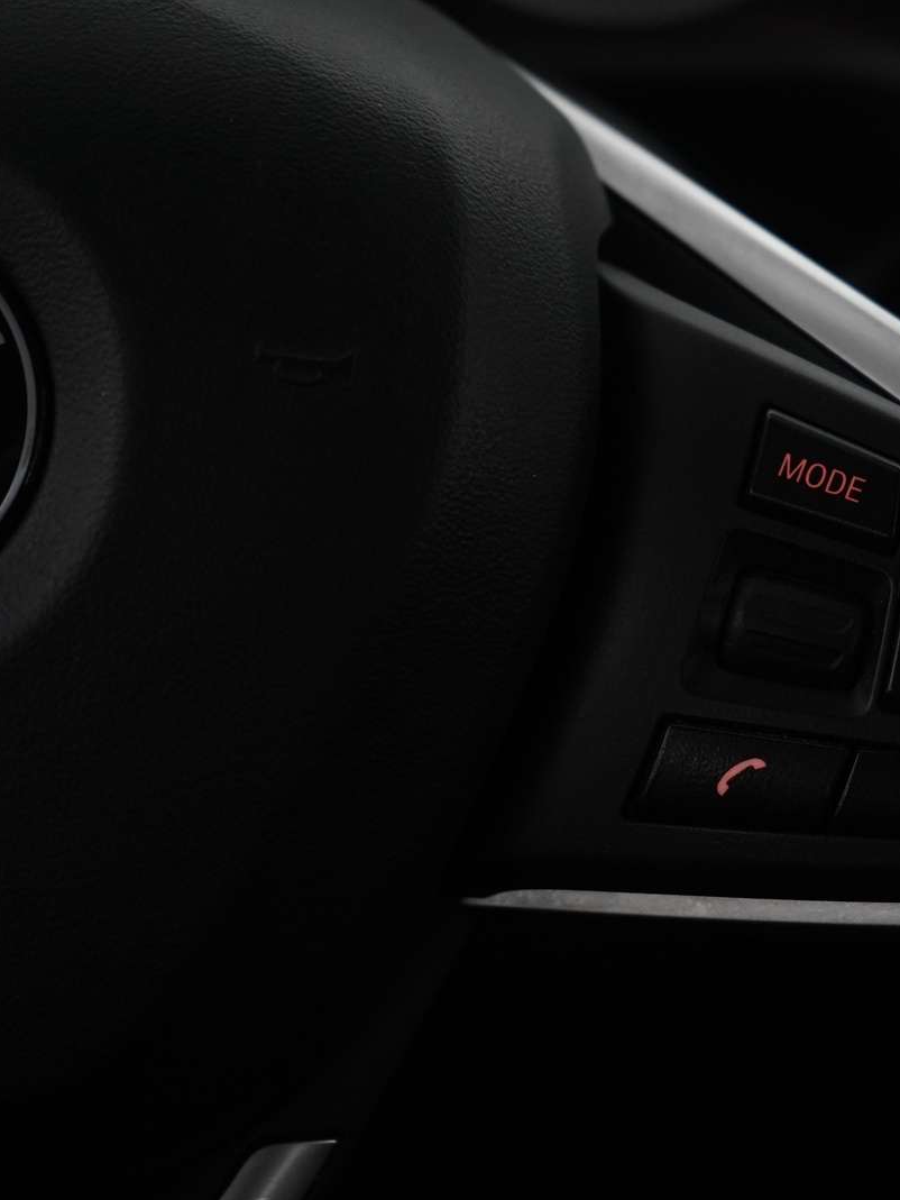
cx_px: 740
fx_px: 3535
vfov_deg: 19.3
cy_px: 605
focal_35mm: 102
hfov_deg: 14.4
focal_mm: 70
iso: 4000
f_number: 5.6
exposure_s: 1/60
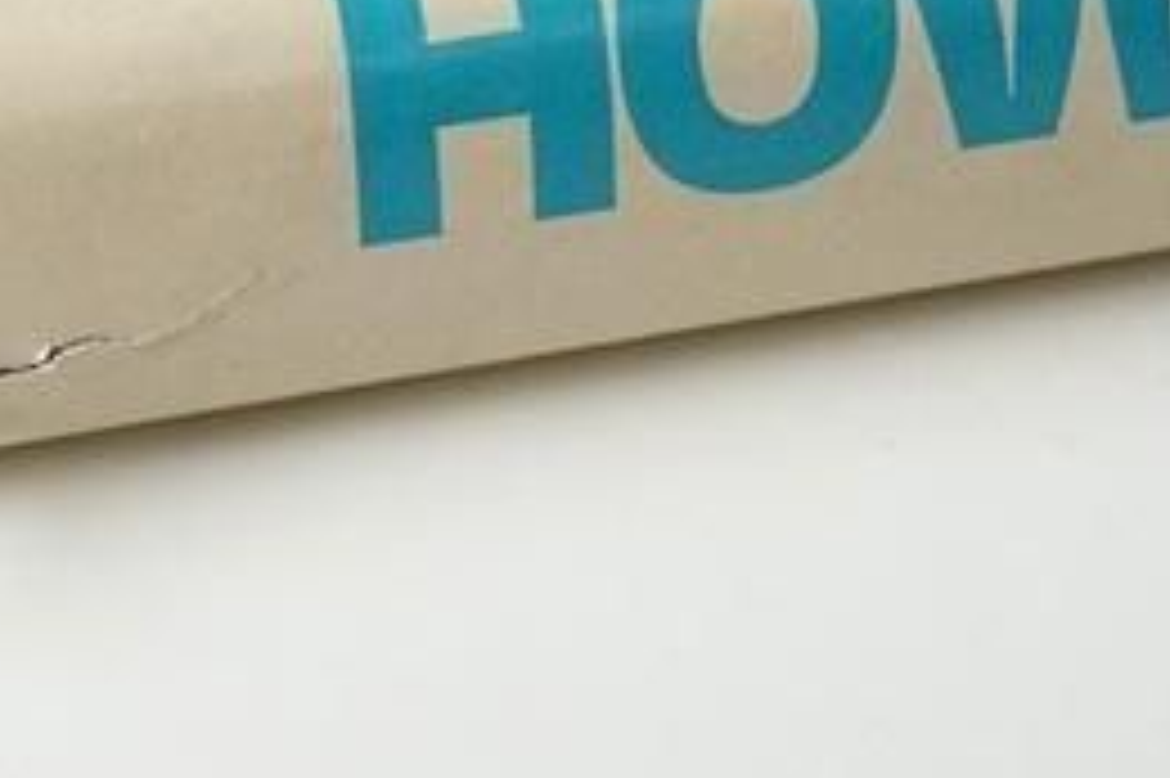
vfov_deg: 8.2
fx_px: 5424
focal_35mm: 167
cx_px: 346
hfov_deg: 12.3
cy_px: 7
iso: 1600
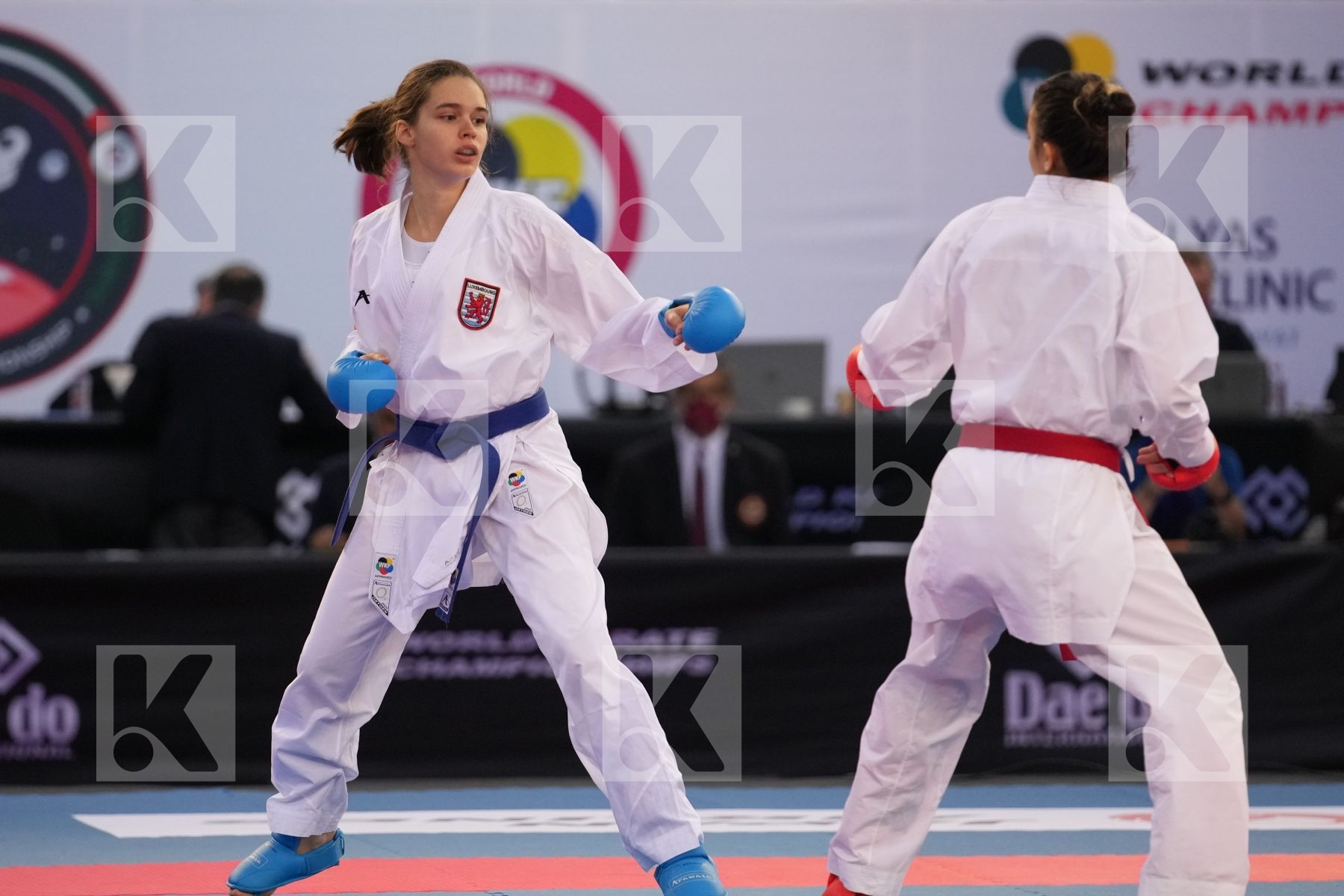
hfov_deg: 6.9
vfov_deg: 4.6
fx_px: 11199
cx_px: 672
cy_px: 448
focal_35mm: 300
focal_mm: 200
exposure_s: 1/1000
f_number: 2.8
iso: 2000
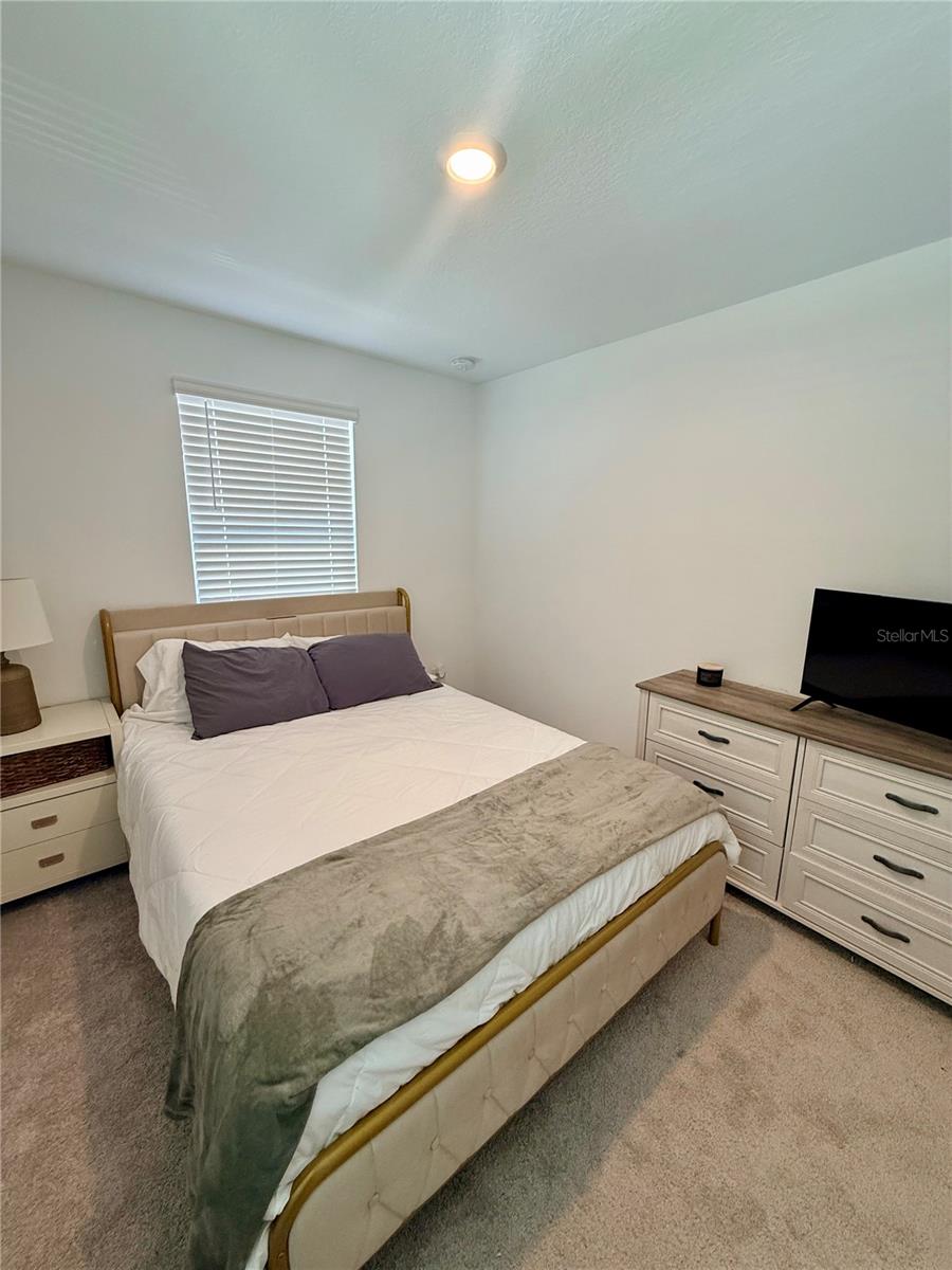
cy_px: 635
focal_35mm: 14
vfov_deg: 102.1
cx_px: 476
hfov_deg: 85.7
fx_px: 513
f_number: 2.2
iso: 200
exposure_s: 1/120
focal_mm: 2.22
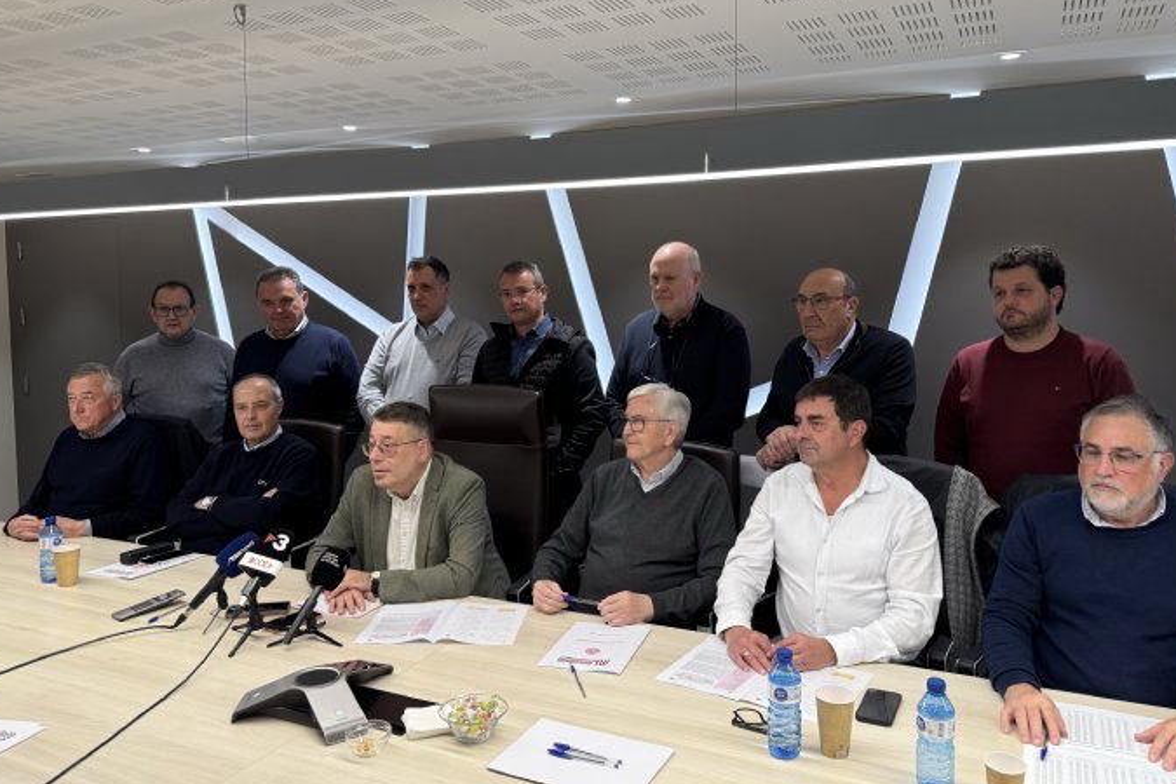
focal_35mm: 27
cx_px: 610
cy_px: 343
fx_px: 882
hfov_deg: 67.4
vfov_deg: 47.8
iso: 160
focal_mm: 6.76
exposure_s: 1/100
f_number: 1.78
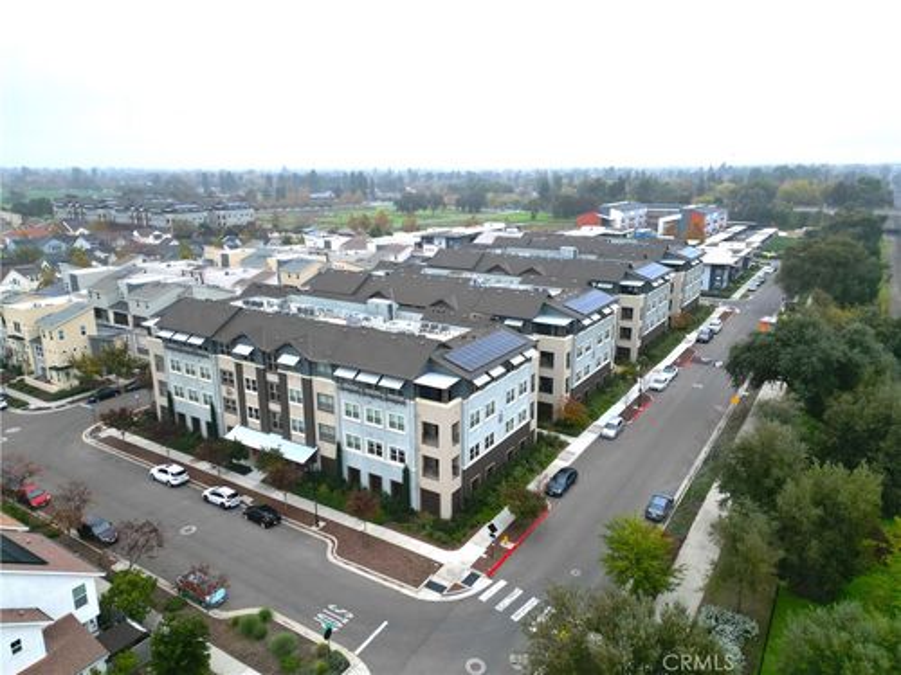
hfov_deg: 71.6
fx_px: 625
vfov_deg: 56.8
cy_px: 338
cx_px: 450
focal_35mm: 24
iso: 150
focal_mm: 6.72
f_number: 1.7
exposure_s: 1/400
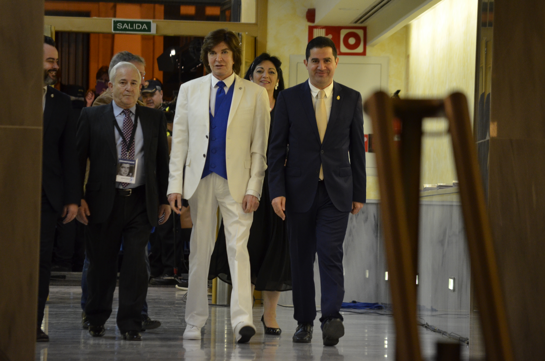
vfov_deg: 5.5
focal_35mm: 248
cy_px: 180
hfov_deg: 8.3
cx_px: 272
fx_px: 3739
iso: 1600
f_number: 5.3
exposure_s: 1/125
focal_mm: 165
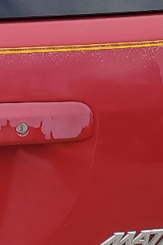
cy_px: 40
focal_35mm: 137
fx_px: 929
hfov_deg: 9.7
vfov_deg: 14.8
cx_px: -78
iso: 50
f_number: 1.5
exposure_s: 1/2500
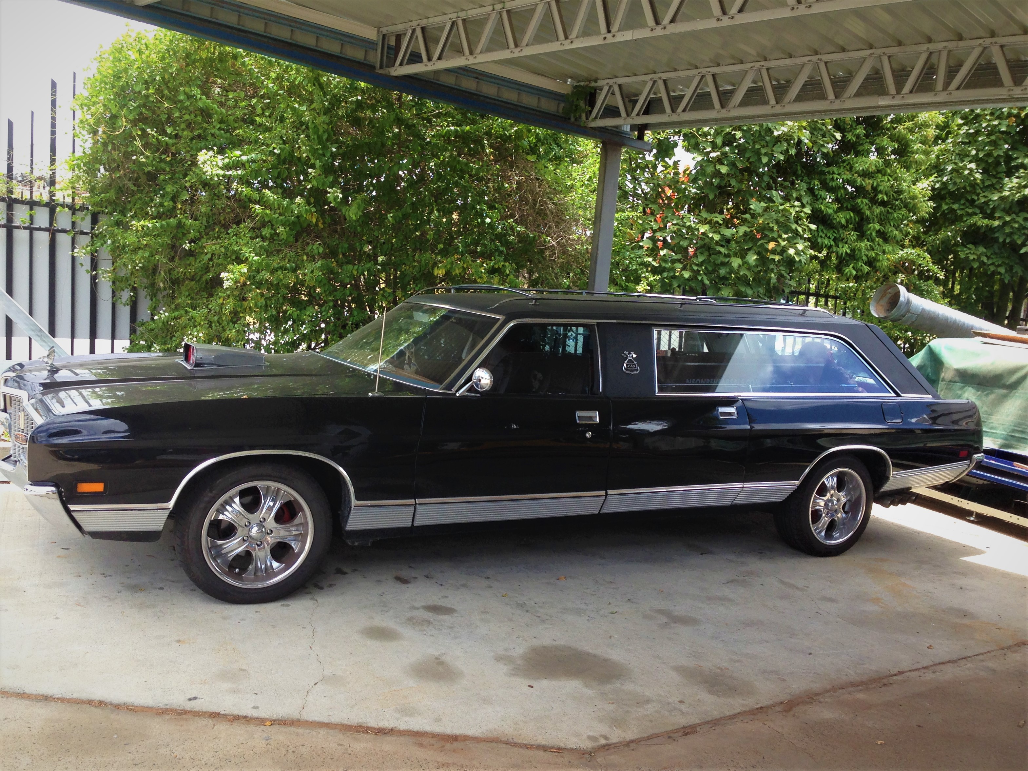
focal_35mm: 33
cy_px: 386
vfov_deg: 42.9
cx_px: 514
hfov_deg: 55.4
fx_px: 980
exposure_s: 1/275
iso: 50
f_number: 2.4
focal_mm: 4.12
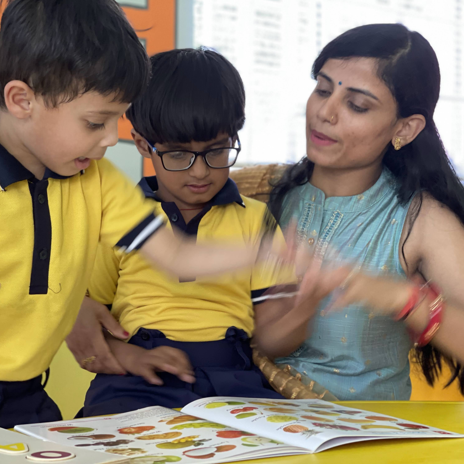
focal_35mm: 76
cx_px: 199
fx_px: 1153
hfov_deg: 22.7
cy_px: 230
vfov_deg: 22.8
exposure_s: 1/33
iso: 200
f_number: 2.2
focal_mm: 7.5
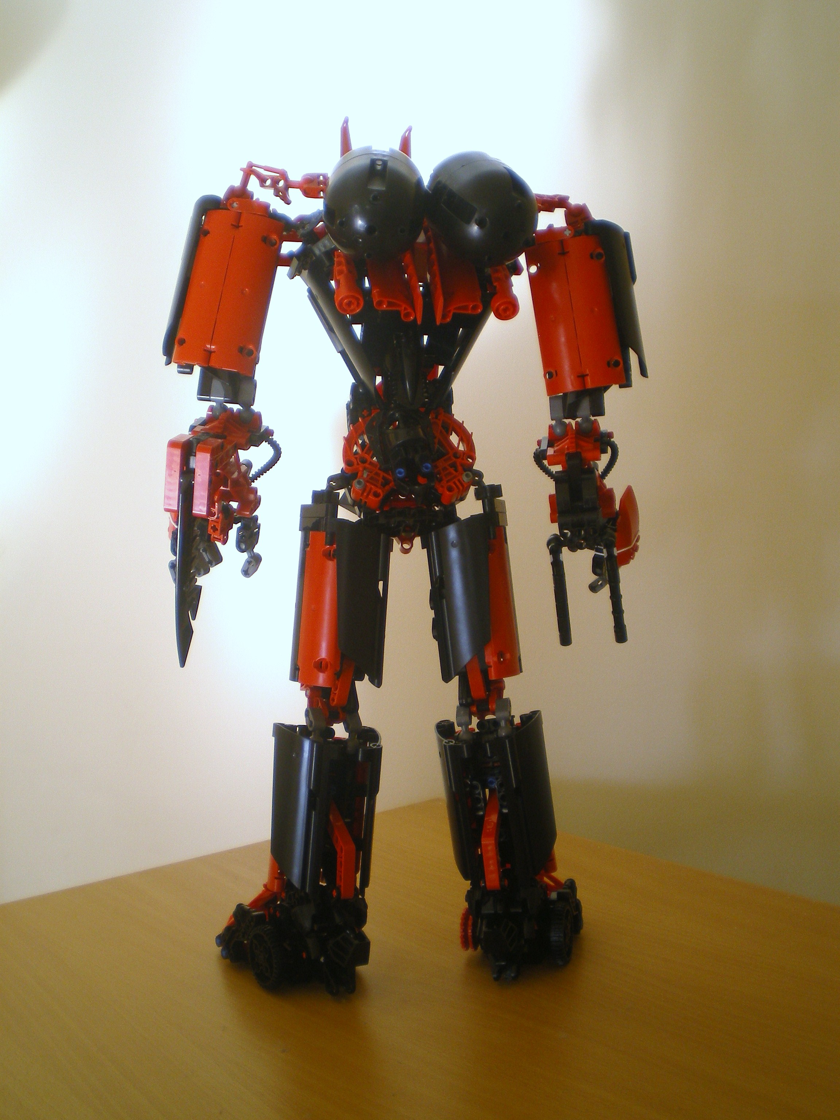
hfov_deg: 37.7
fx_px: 1229
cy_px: 560
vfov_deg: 49.0
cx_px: 420
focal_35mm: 38
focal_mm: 6.3
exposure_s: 1/50
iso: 64
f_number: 3.1
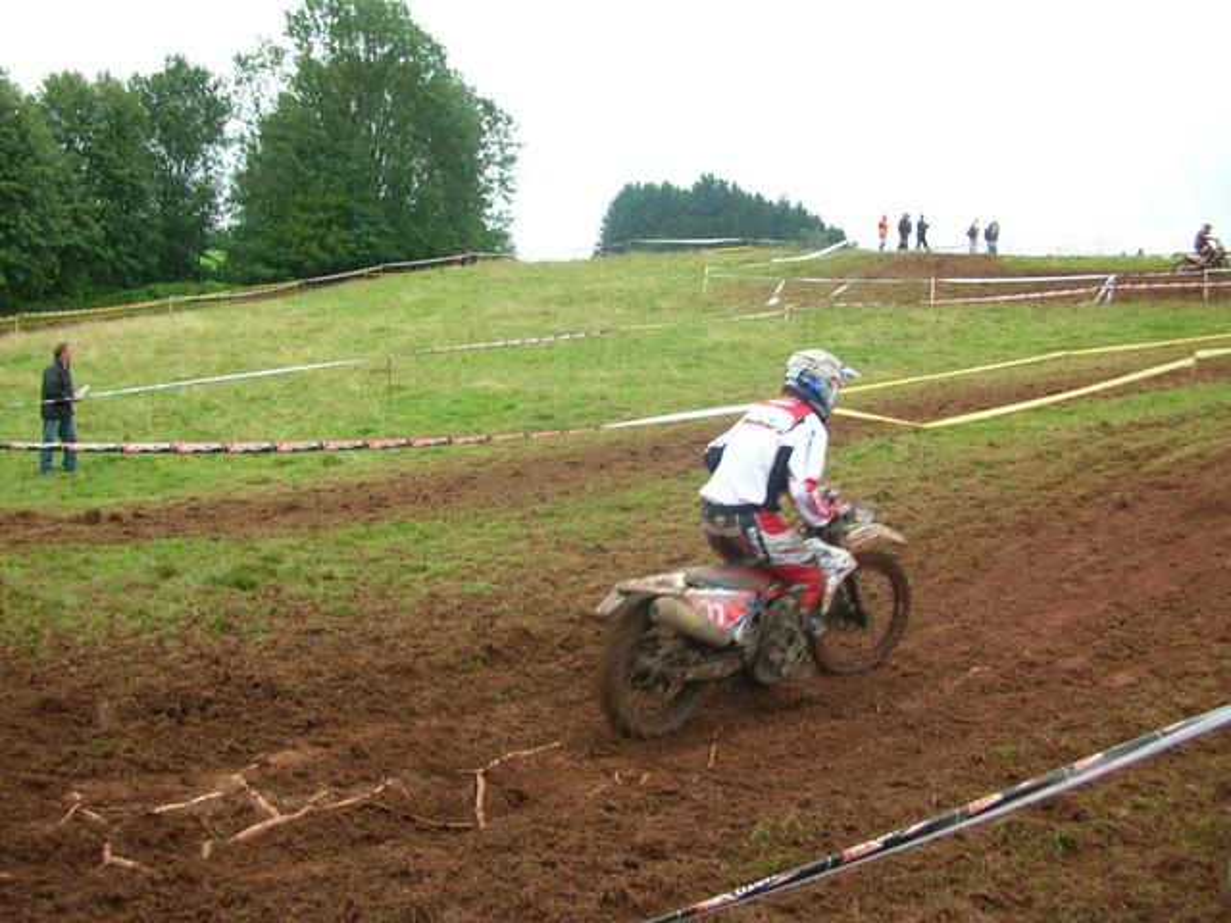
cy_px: 462
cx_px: 616
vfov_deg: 40.7
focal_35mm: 35
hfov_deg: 52.6
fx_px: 1245
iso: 50
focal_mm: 5.8
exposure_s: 1/197
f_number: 2.8
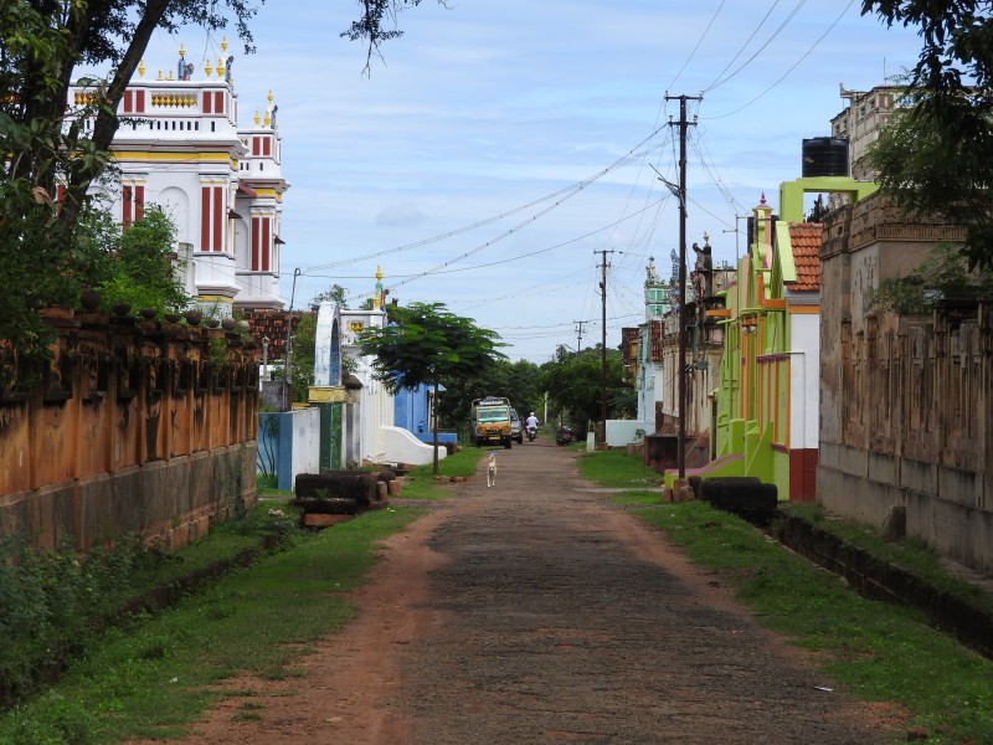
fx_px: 3299
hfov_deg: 17.1
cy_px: 372
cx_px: 496
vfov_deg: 12.9
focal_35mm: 115
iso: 100
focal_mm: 20.6
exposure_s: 1/640
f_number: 5
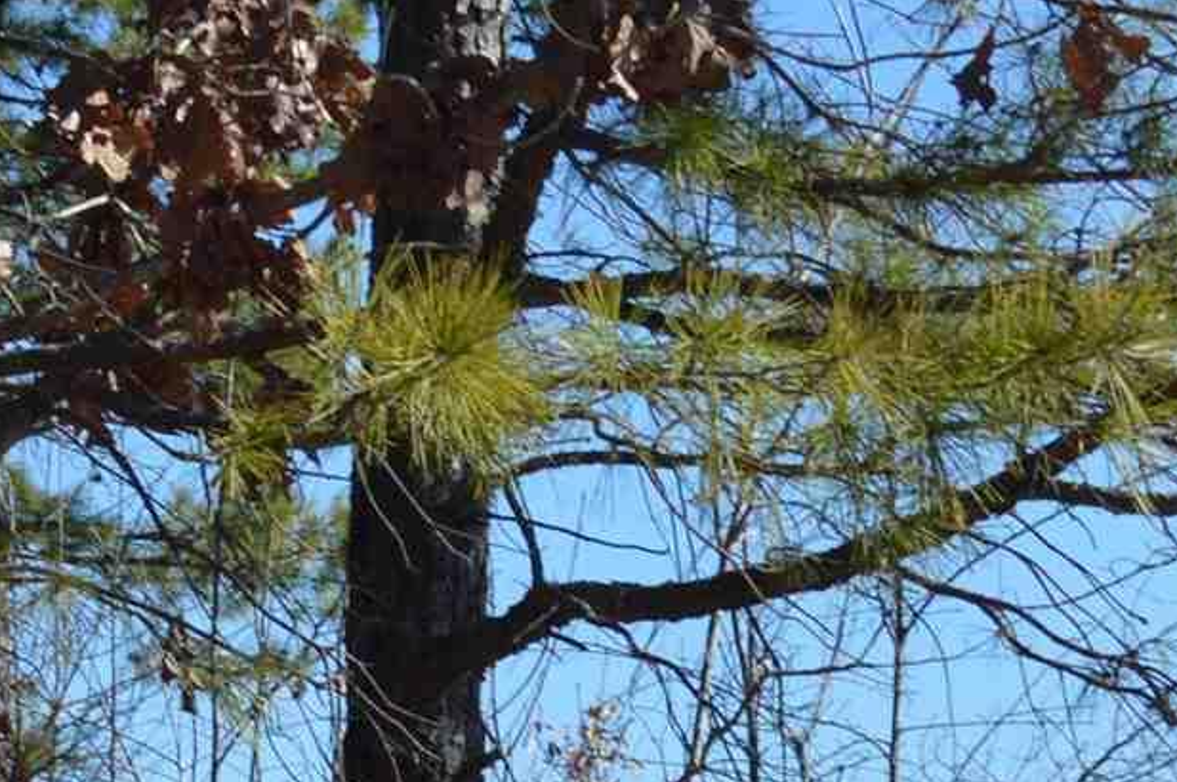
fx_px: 6826
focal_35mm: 209
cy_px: 1791
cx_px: -387
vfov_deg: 6.3
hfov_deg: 9.7
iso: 100
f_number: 7.1
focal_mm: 28
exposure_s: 1/200
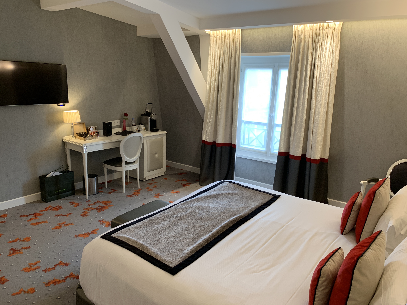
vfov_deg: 53.1
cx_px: 204
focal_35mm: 26
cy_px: 152
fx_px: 306
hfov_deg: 67.3
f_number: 1.8
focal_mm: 4.25
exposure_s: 1/50
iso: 100
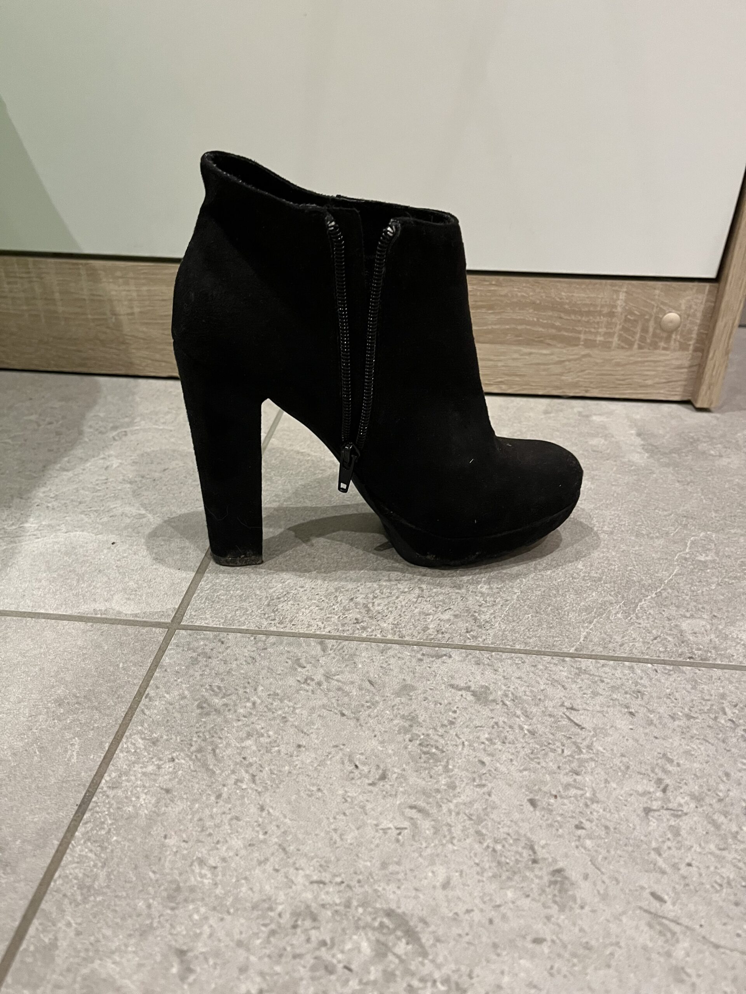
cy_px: 497
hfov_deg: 53.1
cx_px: 373
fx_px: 747
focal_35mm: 26
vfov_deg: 67.3
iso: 320
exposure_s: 1/50
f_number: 1.6
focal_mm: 5.1
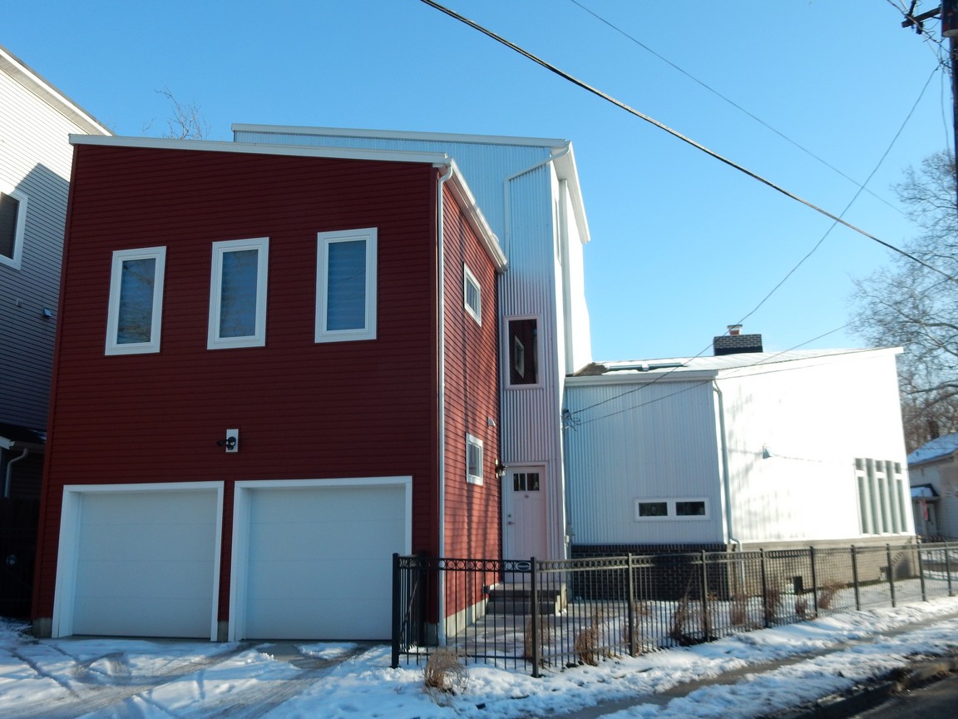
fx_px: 830
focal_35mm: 30
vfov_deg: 46.8
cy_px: 360
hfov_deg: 60.0
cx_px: 479
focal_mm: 5.4
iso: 125
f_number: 4
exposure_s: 1/800
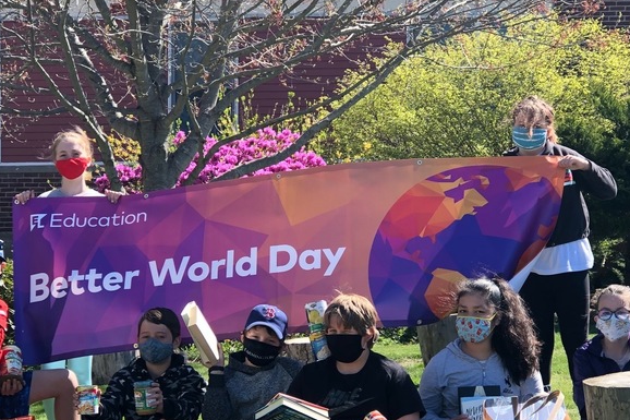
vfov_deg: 13.0
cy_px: 287
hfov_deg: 19.5
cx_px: 305
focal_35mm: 105
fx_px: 1837
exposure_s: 1/185
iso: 20
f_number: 2.8
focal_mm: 6.6
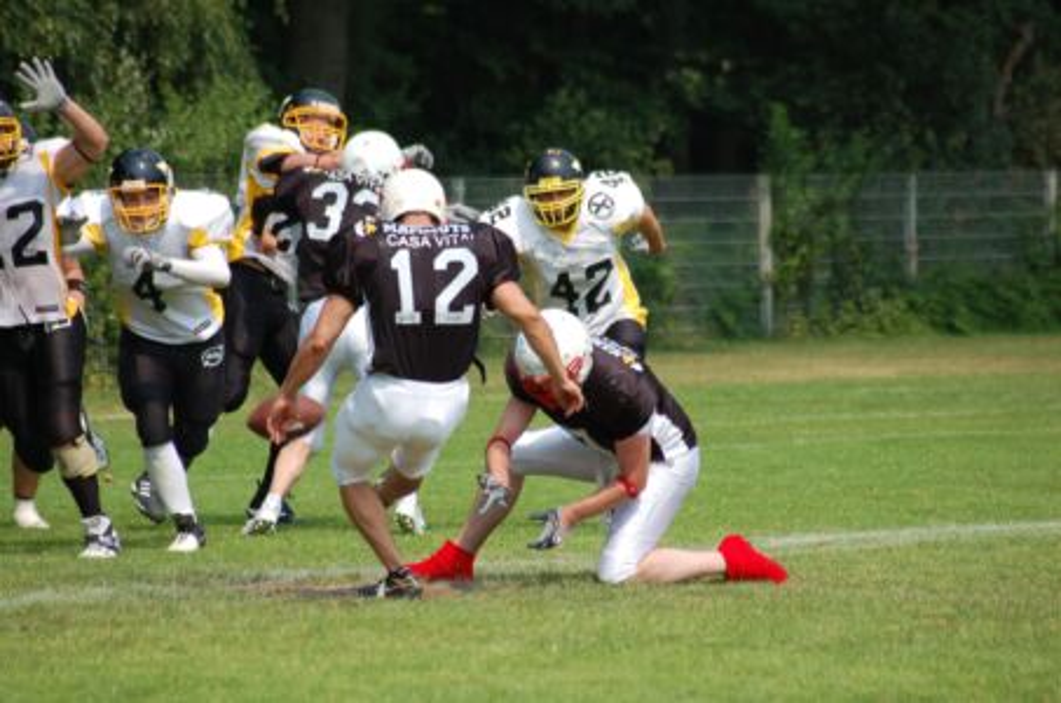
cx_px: 530
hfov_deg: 7.1
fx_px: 8602
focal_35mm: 292
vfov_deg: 4.7
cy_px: 352
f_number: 5
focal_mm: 195
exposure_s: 1/1000
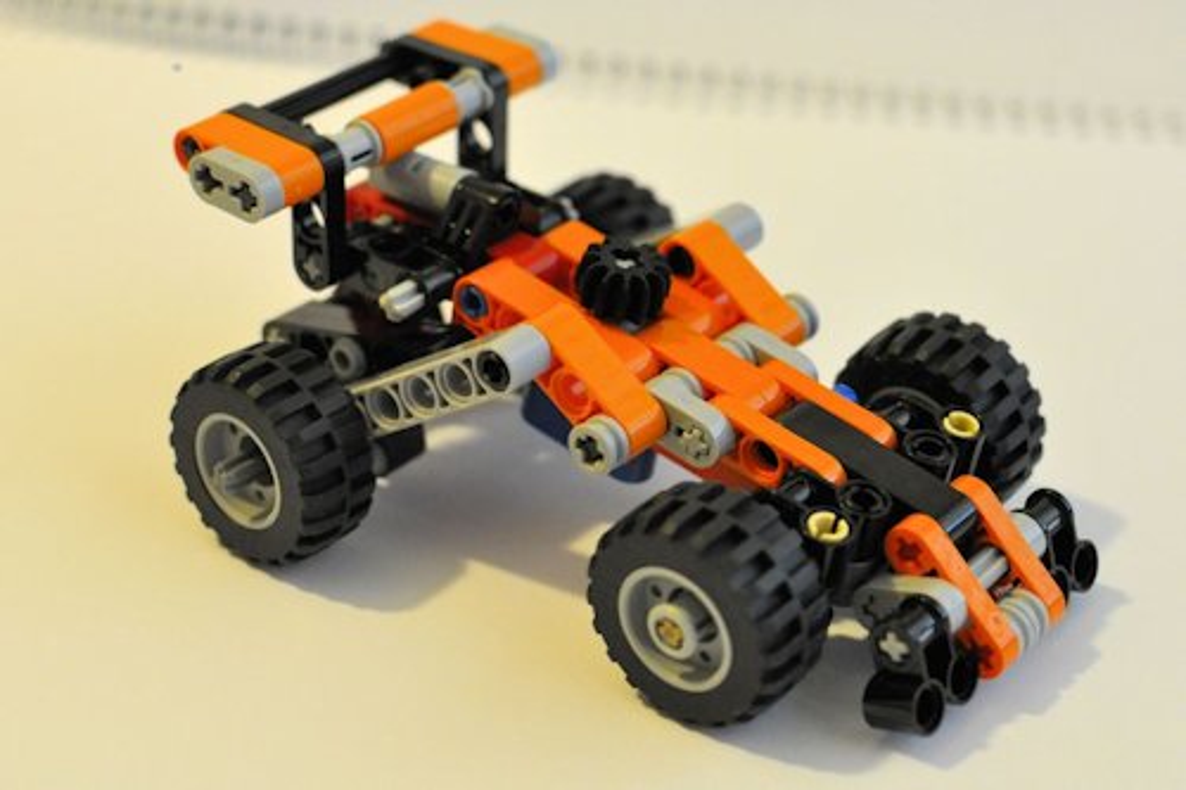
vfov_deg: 25.7
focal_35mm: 52
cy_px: 395
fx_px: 1729
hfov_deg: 37.9
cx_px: 593
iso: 1600
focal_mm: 35
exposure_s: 1/20
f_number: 4
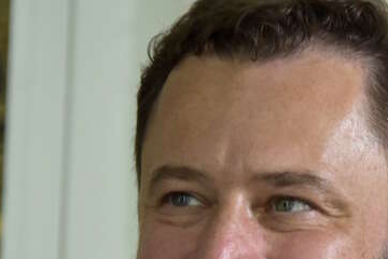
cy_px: 258
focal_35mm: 420
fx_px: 4530
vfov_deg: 3.3
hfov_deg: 4.9
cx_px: 249
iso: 800
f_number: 5.6
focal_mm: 105
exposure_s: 1/125
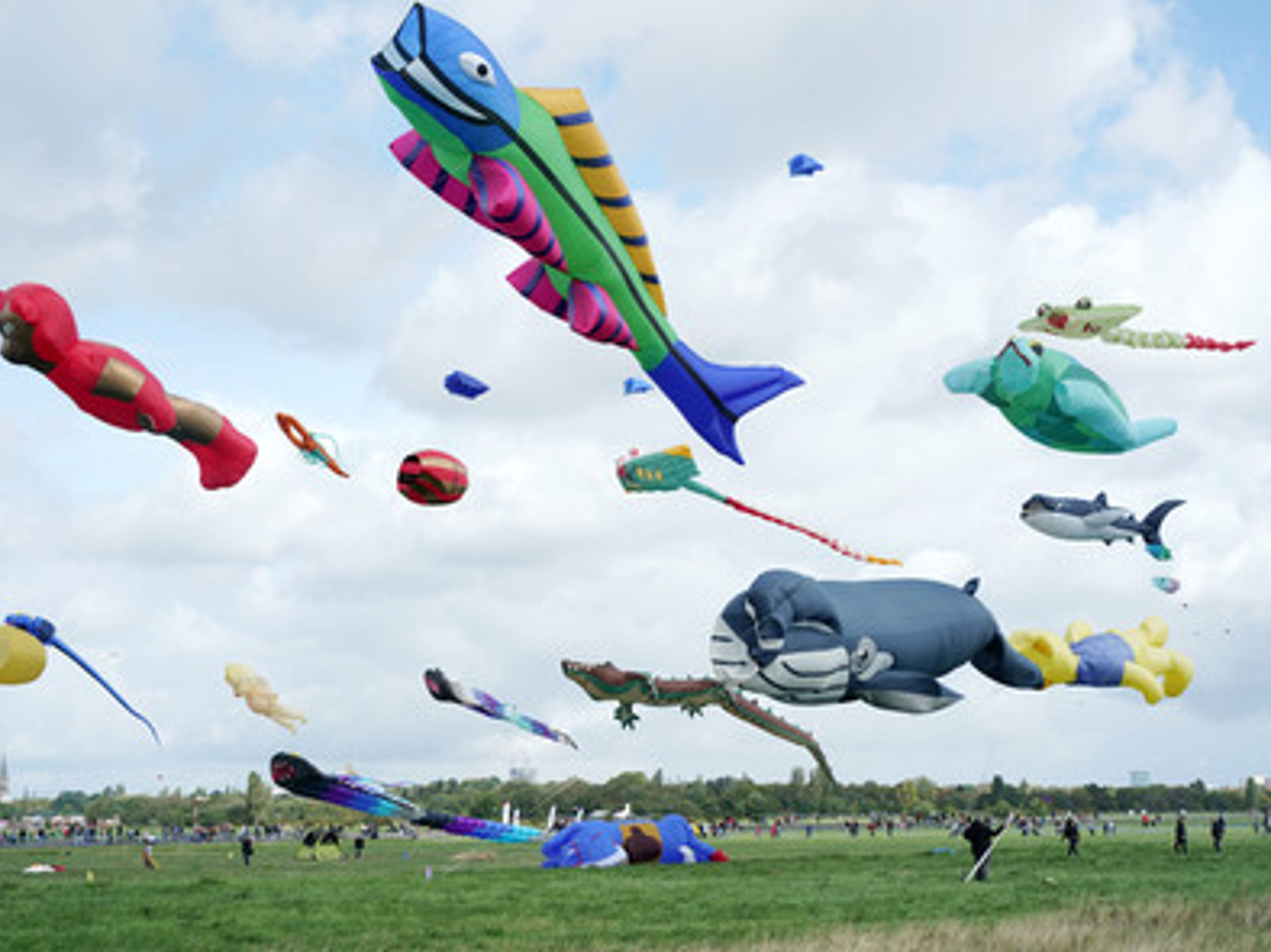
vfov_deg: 26.5
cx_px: 624
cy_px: 481
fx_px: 2018
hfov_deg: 35.0
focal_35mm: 55
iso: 640
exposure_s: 1/500
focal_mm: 50
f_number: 8
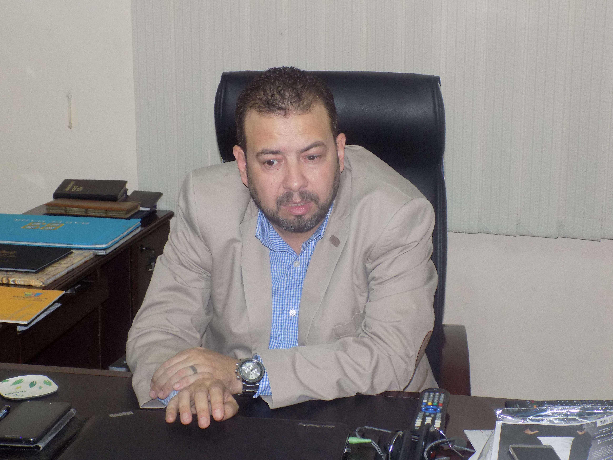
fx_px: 1045
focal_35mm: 59
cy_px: 230
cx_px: 306
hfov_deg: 32.7
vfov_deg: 24.8
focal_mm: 10.5
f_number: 4
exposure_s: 1/30
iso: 250
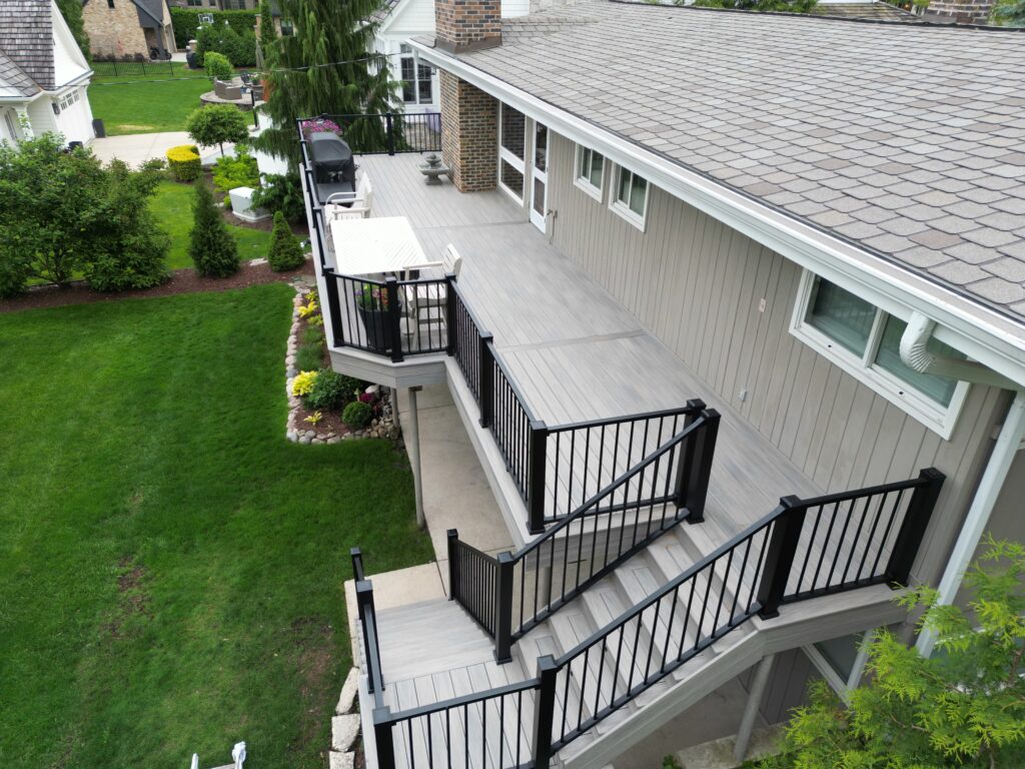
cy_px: 384
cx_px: 512
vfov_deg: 56.8
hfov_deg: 71.6
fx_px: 711
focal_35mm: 24
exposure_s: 1/160
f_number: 1.7
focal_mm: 6.72
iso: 100
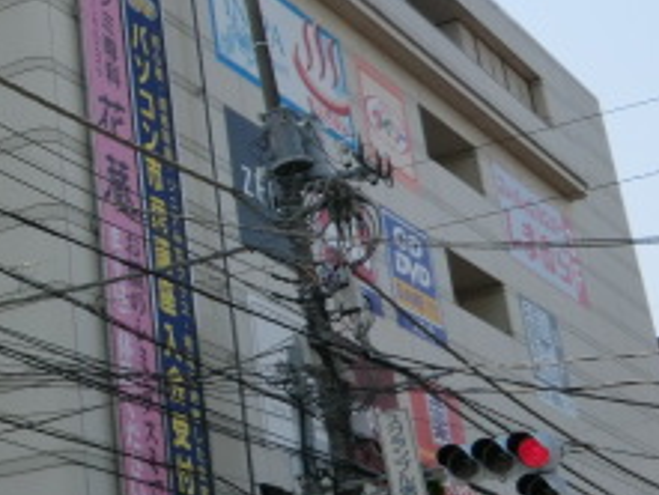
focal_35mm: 84
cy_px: 86
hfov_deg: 21.0
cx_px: -215
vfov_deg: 17.4
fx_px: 1600
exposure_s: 1/800
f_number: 3.5
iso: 80
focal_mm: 5.2
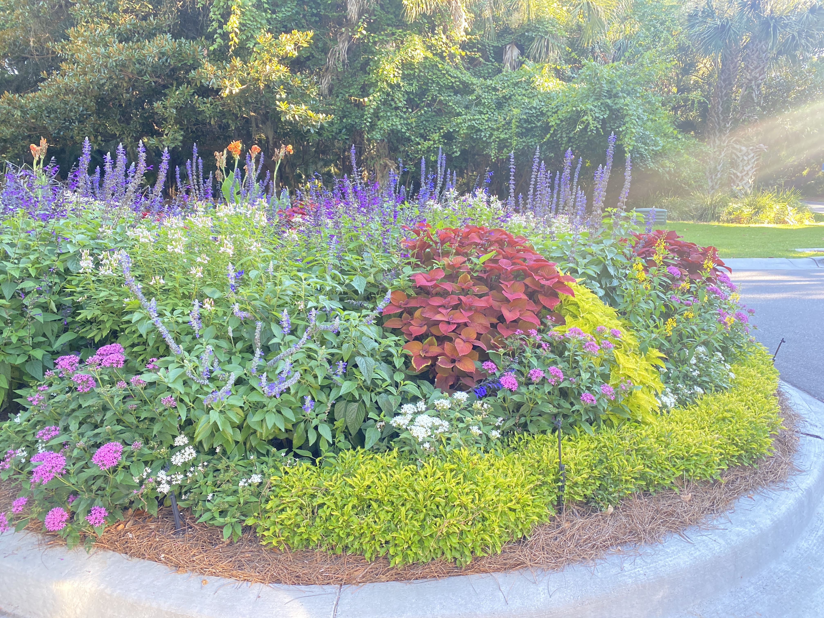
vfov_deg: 53.1
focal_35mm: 26
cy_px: 309
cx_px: 412
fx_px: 619
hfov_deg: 67.3
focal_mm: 4.25
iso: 125
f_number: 1.8
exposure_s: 1/121
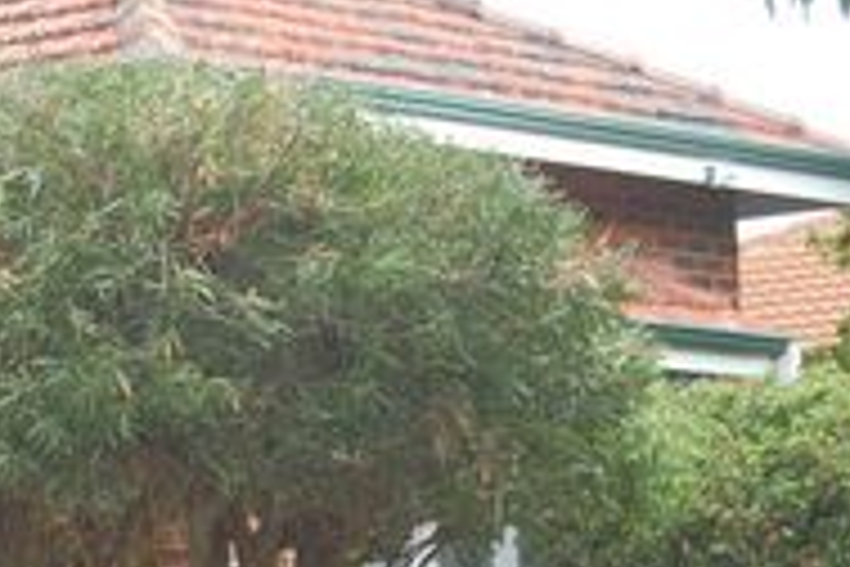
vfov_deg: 6.7
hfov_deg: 10.0
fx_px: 4846
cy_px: 515
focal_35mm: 205
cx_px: 166
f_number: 5.6
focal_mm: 55
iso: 200
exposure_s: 1/125
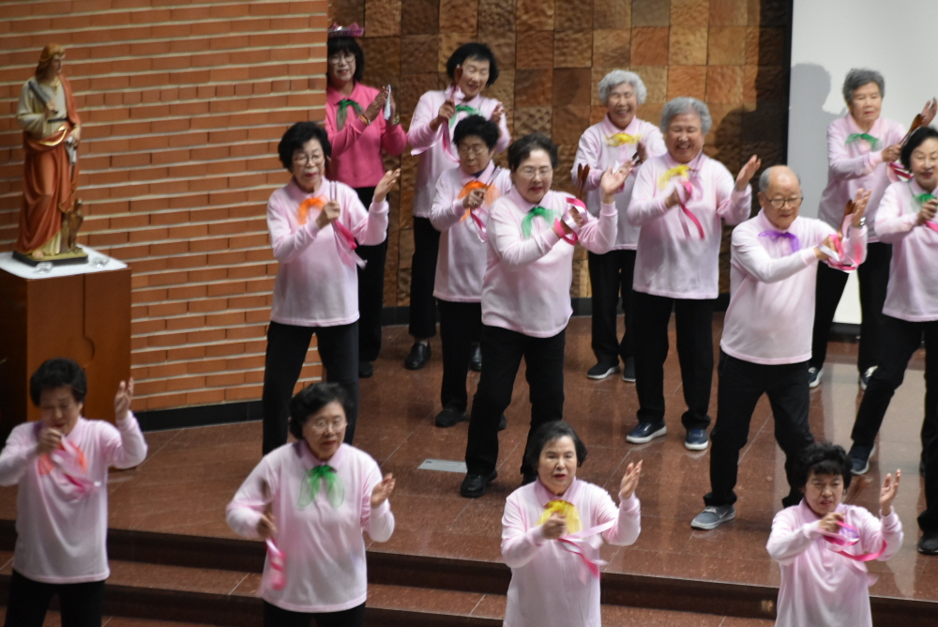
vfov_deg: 8.3
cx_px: 469
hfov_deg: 12.4
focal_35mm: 165
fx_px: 4301
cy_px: 314
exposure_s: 1/60
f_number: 4.8
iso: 1800
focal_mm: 110
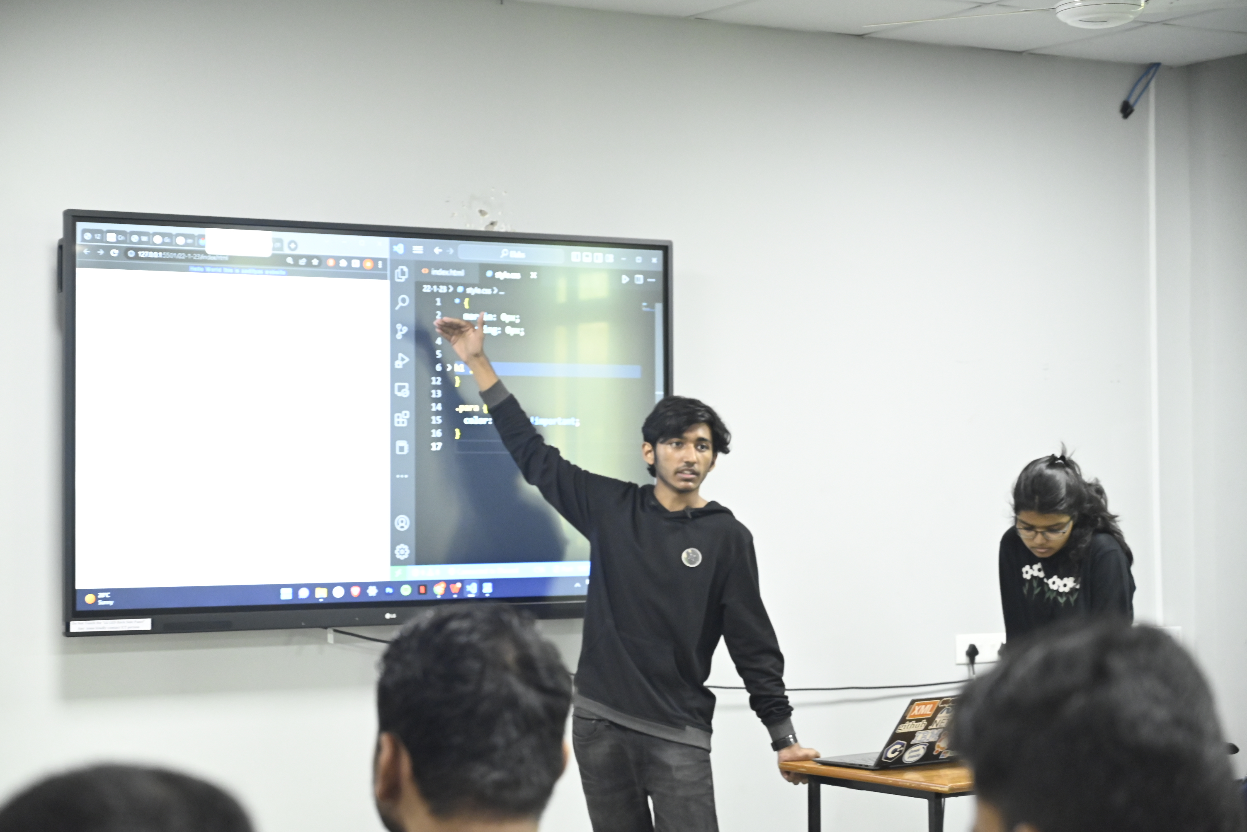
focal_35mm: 70
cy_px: 416
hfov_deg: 28.8
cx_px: 624
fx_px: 2426
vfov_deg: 19.5
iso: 5000
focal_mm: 70
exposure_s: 1/125
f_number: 4
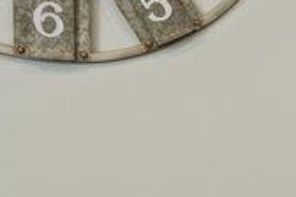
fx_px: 781
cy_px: 346
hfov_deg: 16.1
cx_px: 610
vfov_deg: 13.1
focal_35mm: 95
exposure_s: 1/10
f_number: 5.6
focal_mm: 16
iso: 640
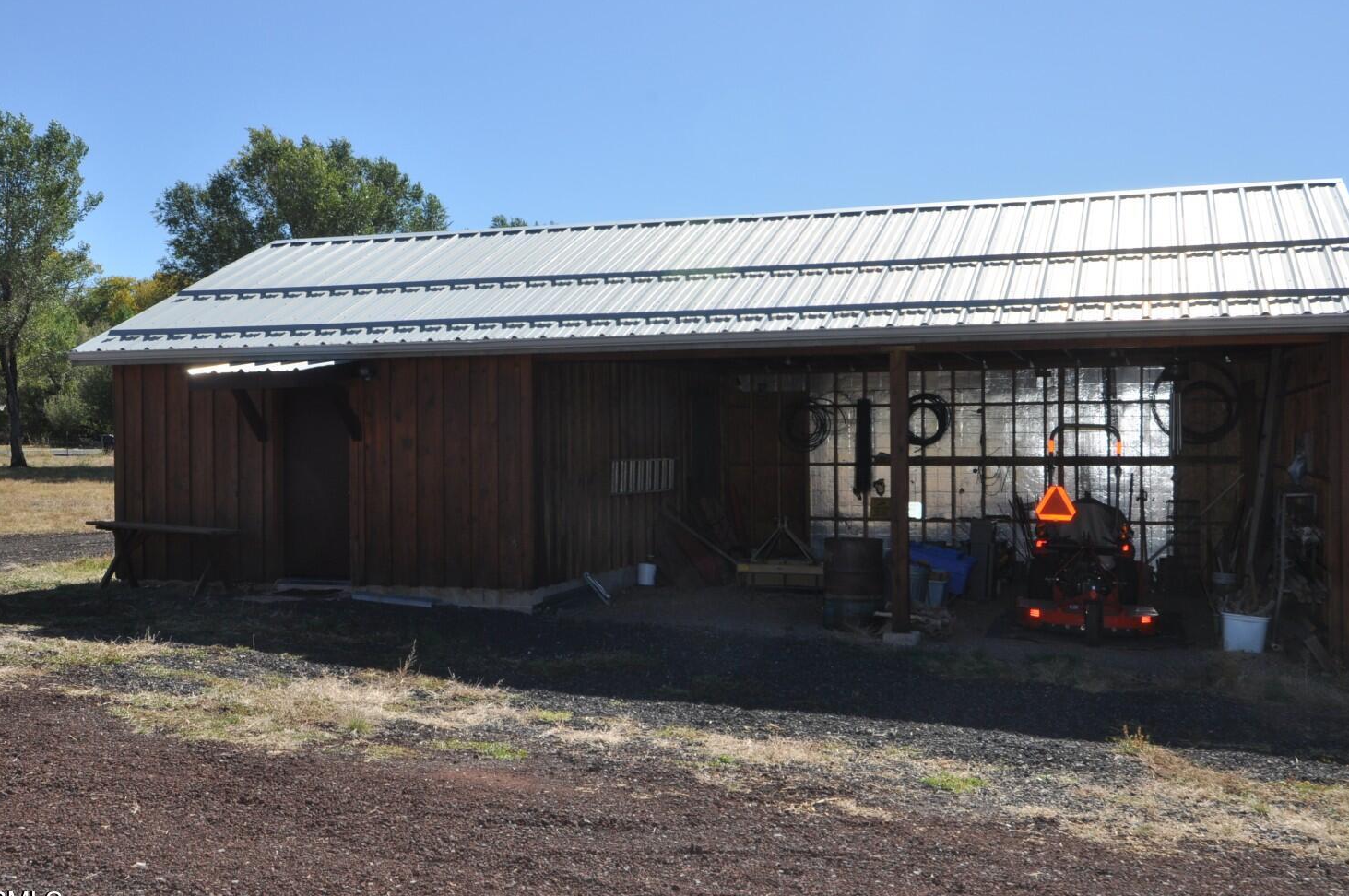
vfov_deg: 33.3
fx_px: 1497
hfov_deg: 48.5
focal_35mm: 40
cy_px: 450
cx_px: 644
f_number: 14
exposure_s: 1/200
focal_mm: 24
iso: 200
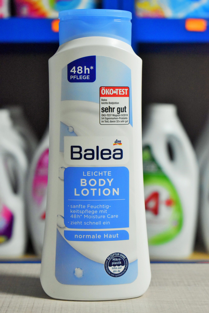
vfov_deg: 28.1
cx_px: 104
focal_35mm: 72
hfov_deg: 18.9
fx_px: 627
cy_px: 156
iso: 2500
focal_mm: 48
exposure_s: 1/125
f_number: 5.3
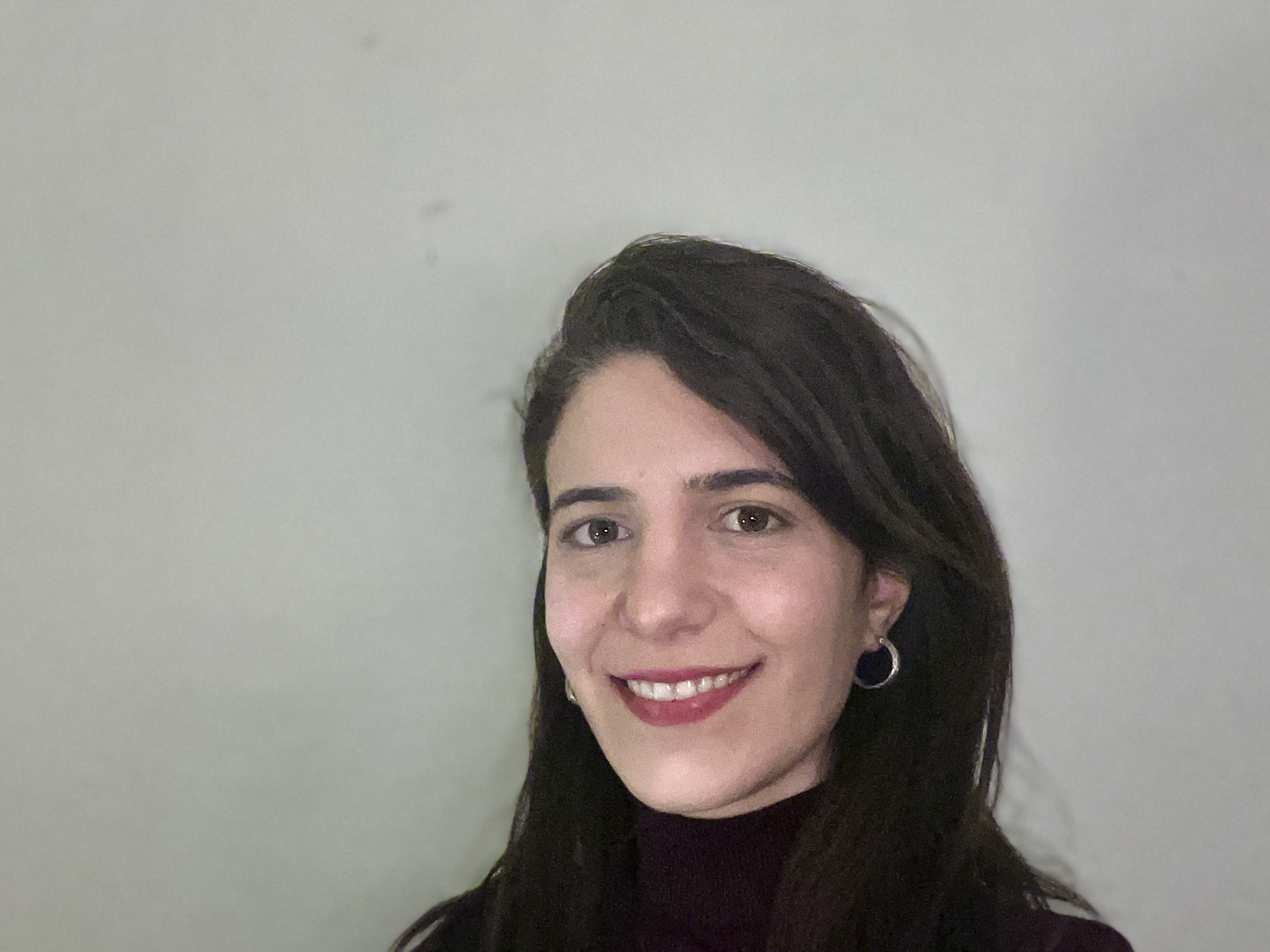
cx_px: 649
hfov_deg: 47.9
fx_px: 1431
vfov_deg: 36.7
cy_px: 580
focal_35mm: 39
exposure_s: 1/30
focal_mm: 2.71
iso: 500
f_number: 2.2
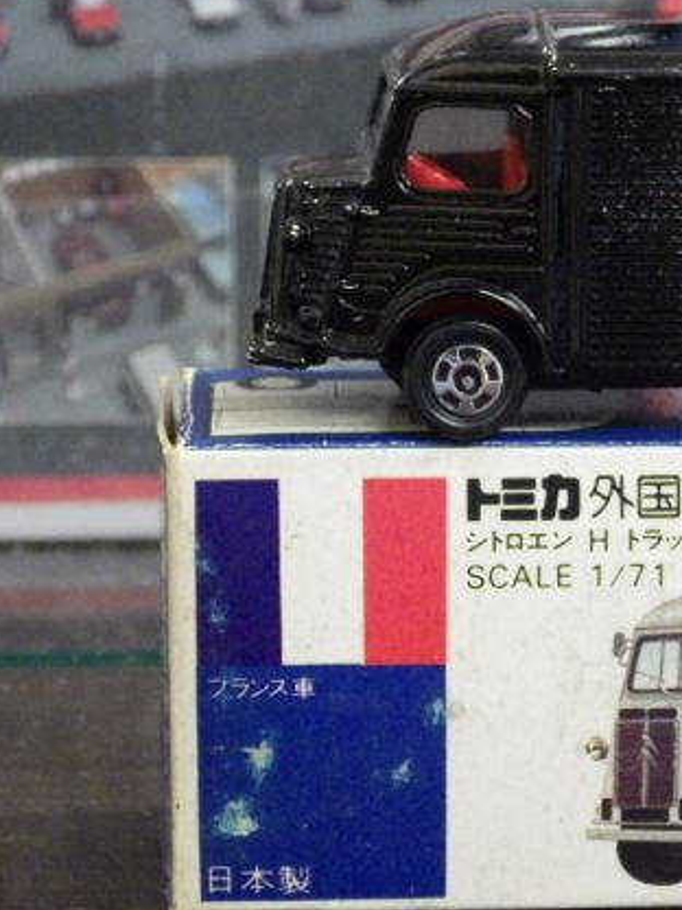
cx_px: 647
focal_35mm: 134
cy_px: 494
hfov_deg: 11.0
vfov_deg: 14.7
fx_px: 3520
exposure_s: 1/30
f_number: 4.4
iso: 1600
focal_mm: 15.6
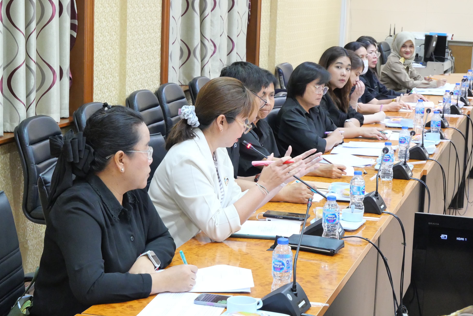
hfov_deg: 25.7
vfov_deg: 17.3
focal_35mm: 79
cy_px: 158
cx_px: 234
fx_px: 1038
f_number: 6.3
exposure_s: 1/15
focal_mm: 38
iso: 3200
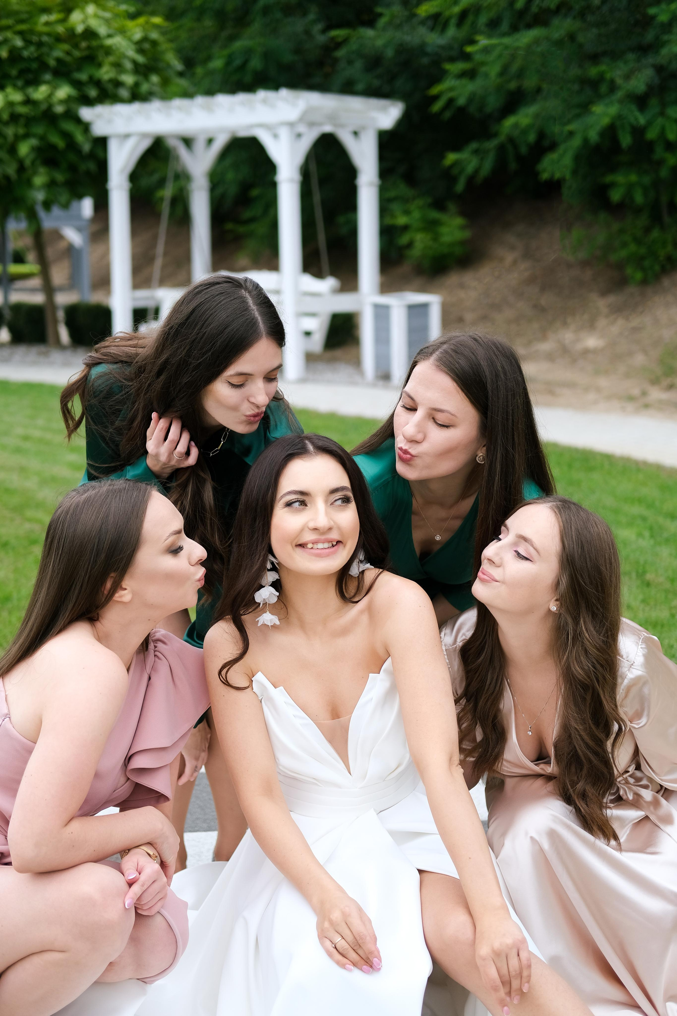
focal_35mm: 53
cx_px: 338
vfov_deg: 37.5
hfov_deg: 25.5
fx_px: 1495
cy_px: 508
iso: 160
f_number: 2
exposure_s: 1/600
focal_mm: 35
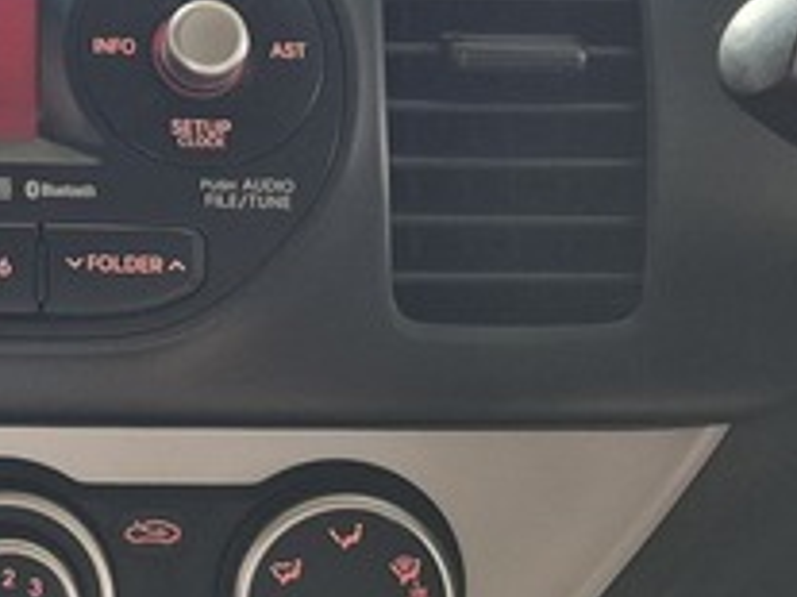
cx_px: -65
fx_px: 2623
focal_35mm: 114
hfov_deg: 16.8
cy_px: 204
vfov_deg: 13.0
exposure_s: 1/100
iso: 200
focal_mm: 5.4
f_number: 1.8
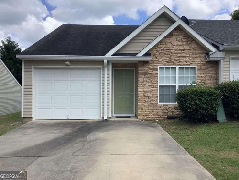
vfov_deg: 45.4
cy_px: 90
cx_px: 120
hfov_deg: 58.4
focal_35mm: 31
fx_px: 214
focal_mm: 3.3
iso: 25
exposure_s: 1/849
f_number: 2.4
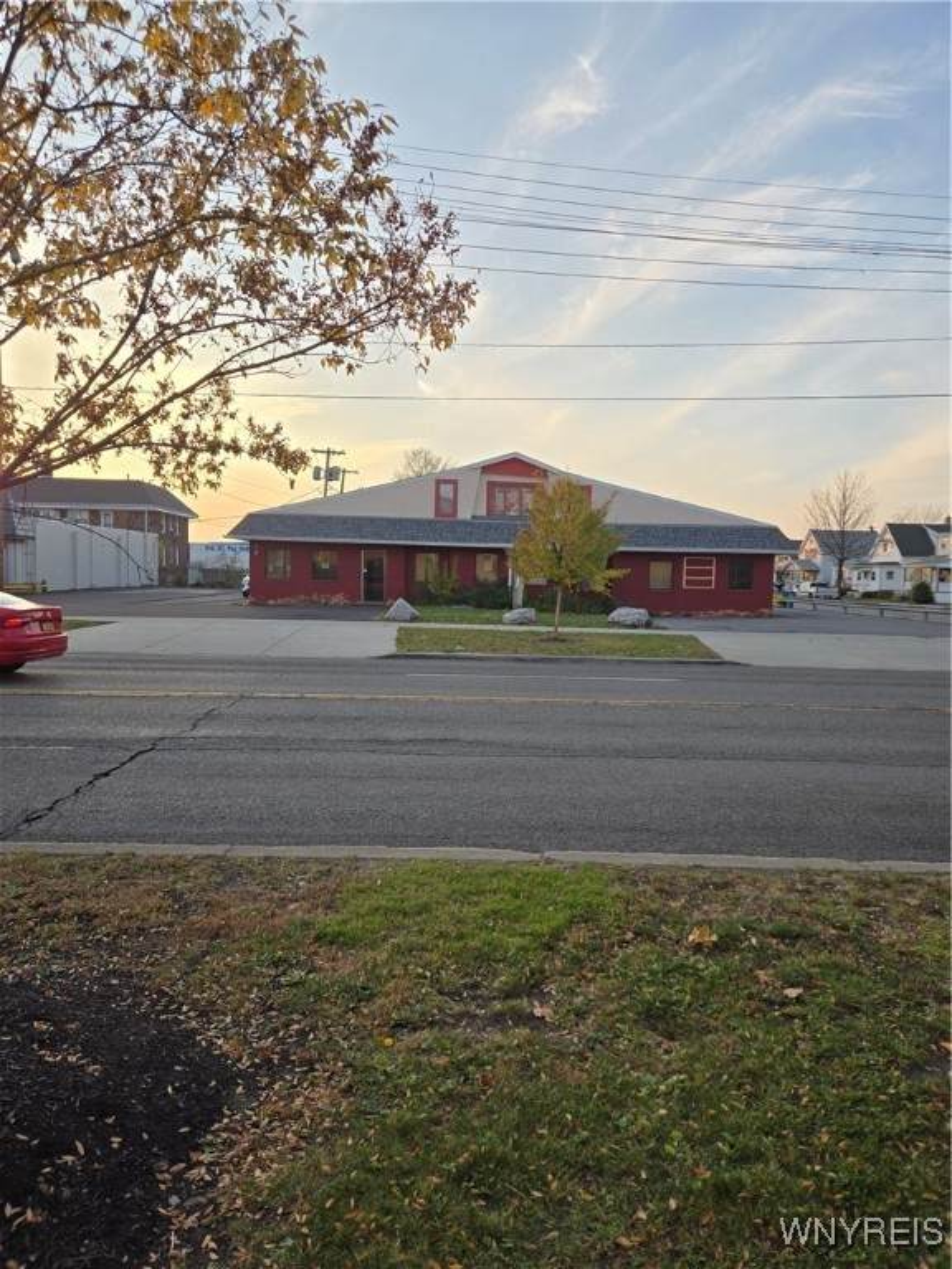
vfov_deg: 73.9
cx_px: 476
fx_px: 843
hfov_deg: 58.9
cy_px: 634
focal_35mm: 23
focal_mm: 5.4
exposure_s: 1/779
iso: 25
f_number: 1.8
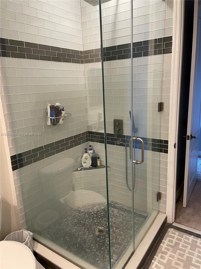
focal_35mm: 26
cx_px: 100
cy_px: 134
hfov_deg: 53.1
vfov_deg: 67.3
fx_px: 201
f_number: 1.6
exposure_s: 1/60
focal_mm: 4.2
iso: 250
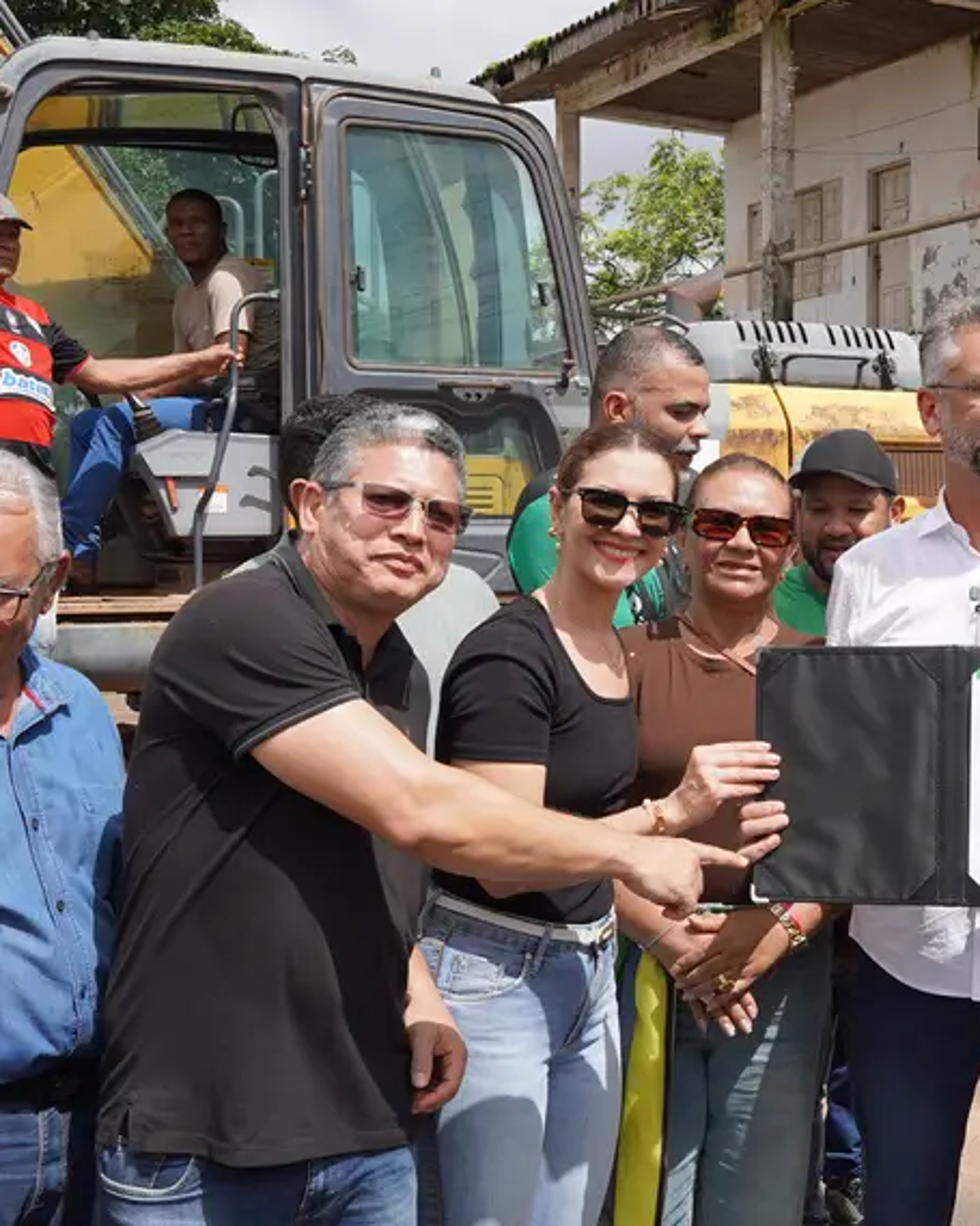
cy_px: 614
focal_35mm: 51
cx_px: 844
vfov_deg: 36.7
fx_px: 1850
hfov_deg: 28.7
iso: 100
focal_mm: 24
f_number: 6.3
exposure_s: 1/400
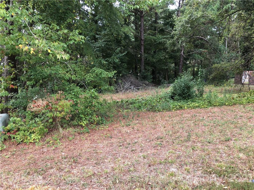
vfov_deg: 49.7
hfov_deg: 63.4
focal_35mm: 28
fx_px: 205
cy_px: 95
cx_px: 127
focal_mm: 4
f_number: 1.8
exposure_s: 1/167
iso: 20
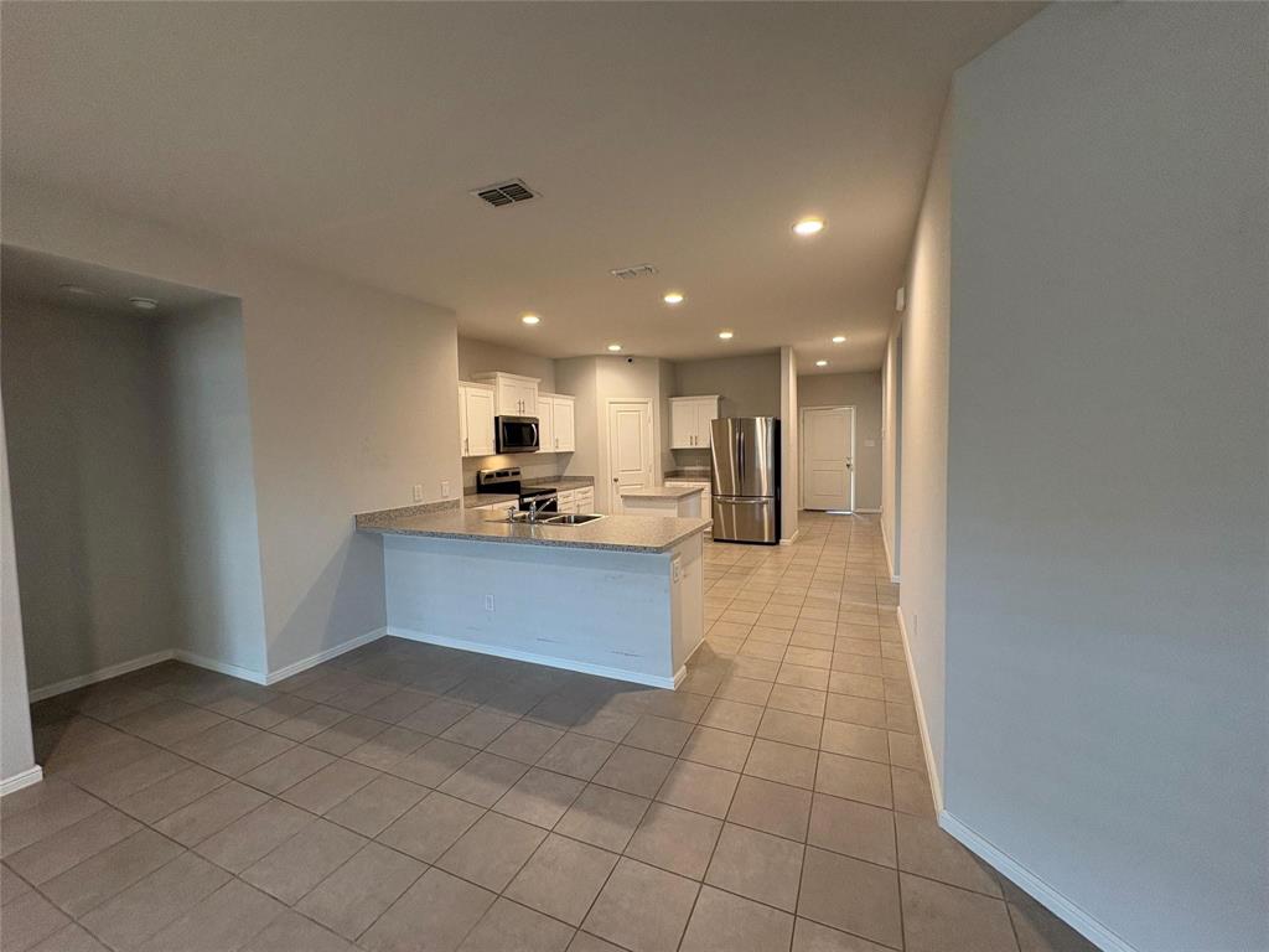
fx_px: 513
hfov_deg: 102.1
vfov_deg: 85.7
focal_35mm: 14
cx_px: 634
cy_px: 476
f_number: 2.2
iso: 160
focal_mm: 2.22
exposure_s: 1/60
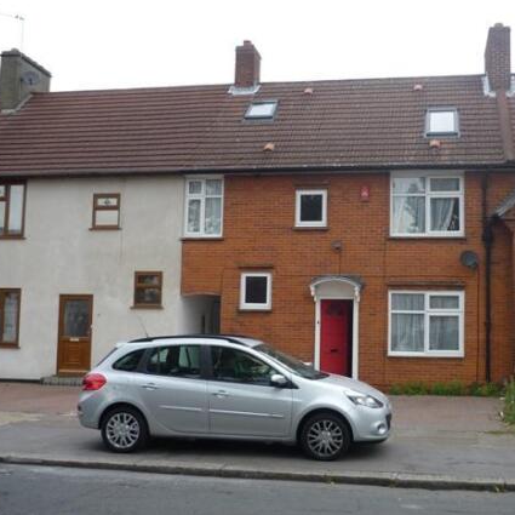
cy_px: 259
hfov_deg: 41.4
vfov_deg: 41.9
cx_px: 335
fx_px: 673
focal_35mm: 40
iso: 100
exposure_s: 1/80
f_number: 2.8
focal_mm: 5.5
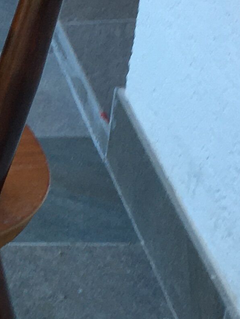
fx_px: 1367
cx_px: -231
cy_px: 271
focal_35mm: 148
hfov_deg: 9.4
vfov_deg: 13.3
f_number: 2.2
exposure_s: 1/100
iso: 25
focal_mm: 4.15
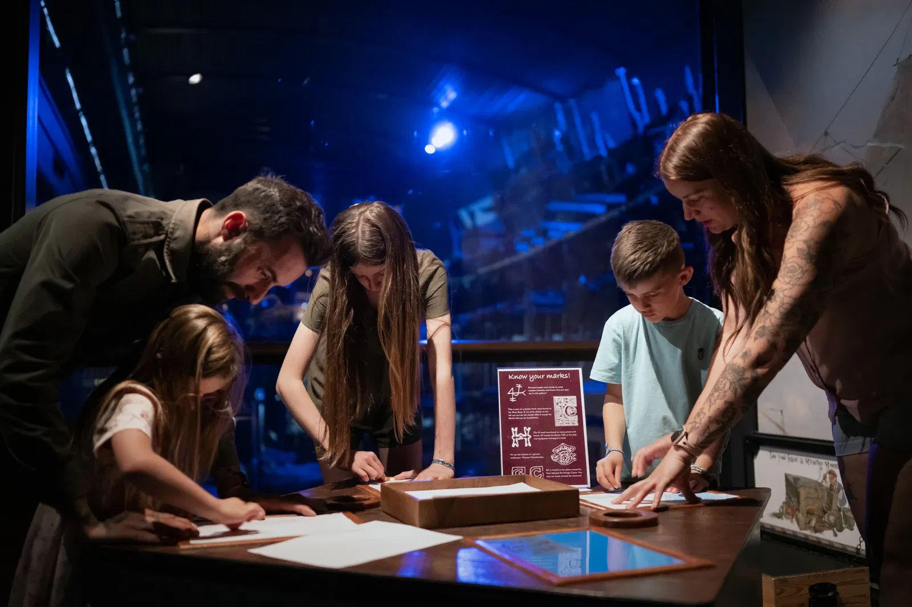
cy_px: 304
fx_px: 886
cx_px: 456
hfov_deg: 54.4
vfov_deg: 37.8
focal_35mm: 35
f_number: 1.8
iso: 3200
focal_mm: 35
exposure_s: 1/100
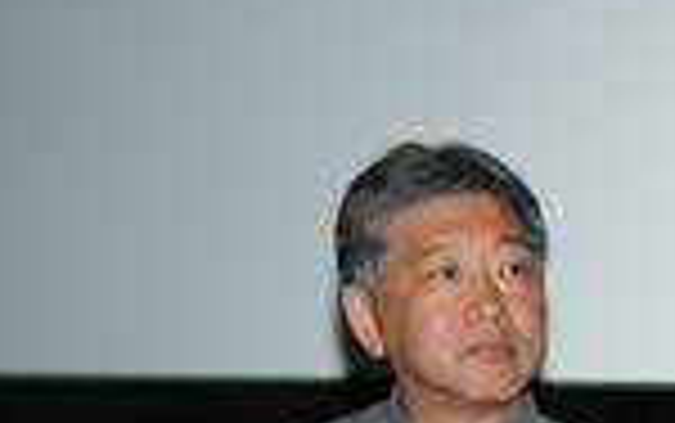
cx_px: 1305
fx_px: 3277
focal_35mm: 178
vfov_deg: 7.2
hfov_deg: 10.8
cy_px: 806
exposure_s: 1/125
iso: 640
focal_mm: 21
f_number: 5.6
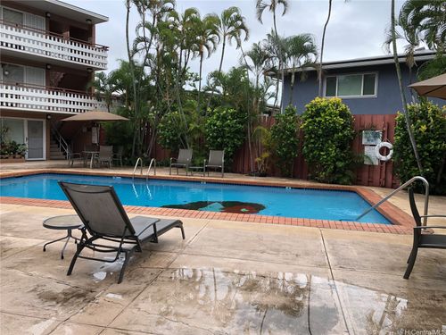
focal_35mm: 28
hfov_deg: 63.4
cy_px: 168
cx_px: 223
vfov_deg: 49.7
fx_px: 361
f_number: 1.8
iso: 20
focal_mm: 3.99
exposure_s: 1/143
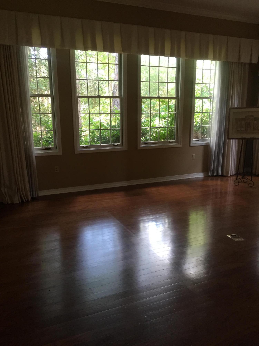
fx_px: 289
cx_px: 130
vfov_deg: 61.7
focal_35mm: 29
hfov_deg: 48.2
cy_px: 173
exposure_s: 1/30
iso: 50
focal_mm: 4.15
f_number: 2.2
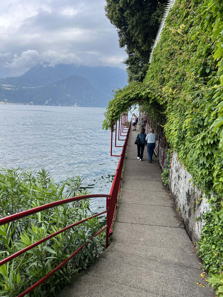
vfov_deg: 67.3
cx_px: 112
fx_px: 223
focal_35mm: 26
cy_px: 148
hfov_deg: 53.1
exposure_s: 1/1468
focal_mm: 5.7
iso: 50
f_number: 1.5
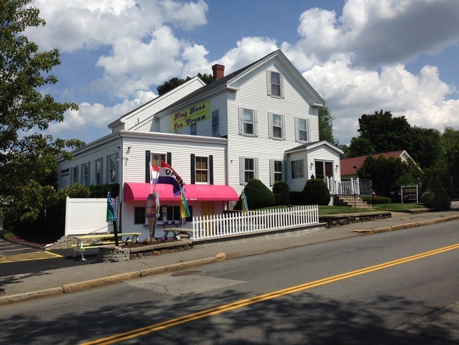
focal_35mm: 33
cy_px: 172
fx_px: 438
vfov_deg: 42.9
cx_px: 230
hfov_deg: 55.4
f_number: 2.4
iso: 50
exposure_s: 1/3012
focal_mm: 4.12
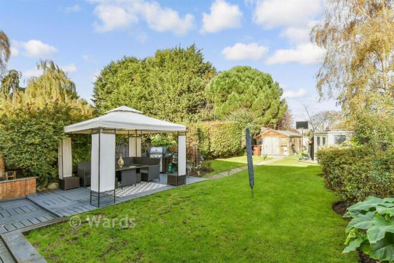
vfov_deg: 77.4
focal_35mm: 15
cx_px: 197
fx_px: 164
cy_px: 132
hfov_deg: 100.4
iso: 200
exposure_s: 1/100
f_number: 8
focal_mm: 10
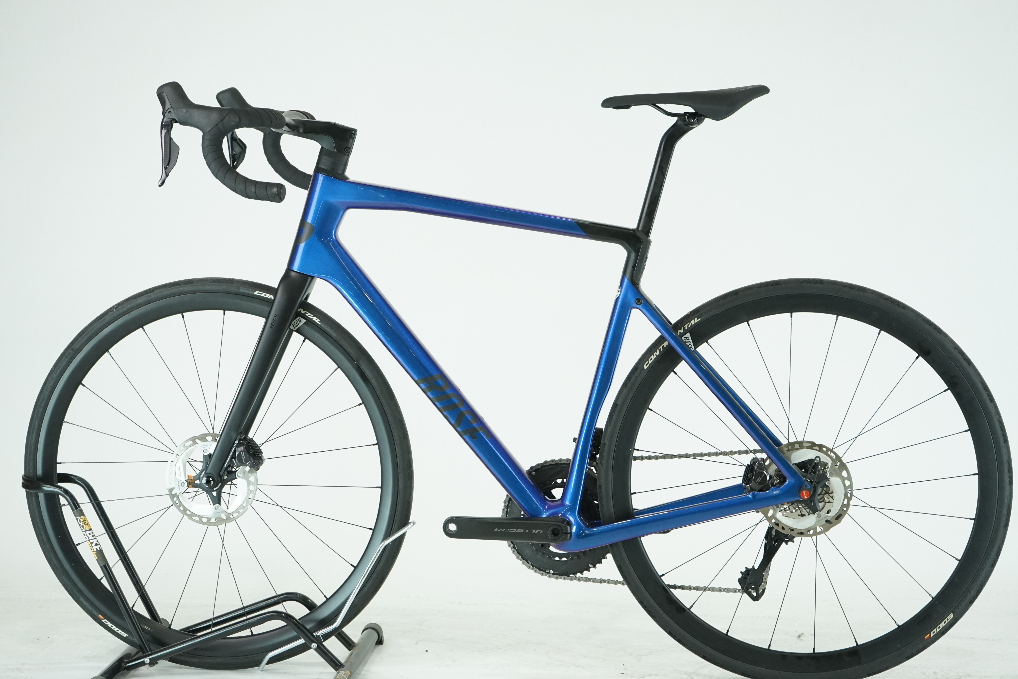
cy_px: 340
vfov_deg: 20.6
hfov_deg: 30.5
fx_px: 1866
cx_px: 509
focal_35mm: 66
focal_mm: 66
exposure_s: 1/200
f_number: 5.6
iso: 1600
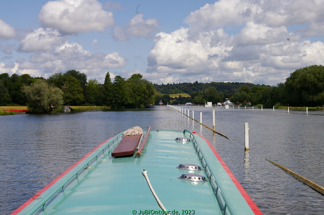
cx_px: 163
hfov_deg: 30.7
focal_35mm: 66
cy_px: 107
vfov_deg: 20.7
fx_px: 589
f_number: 13
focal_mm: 43
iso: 200
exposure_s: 1/350
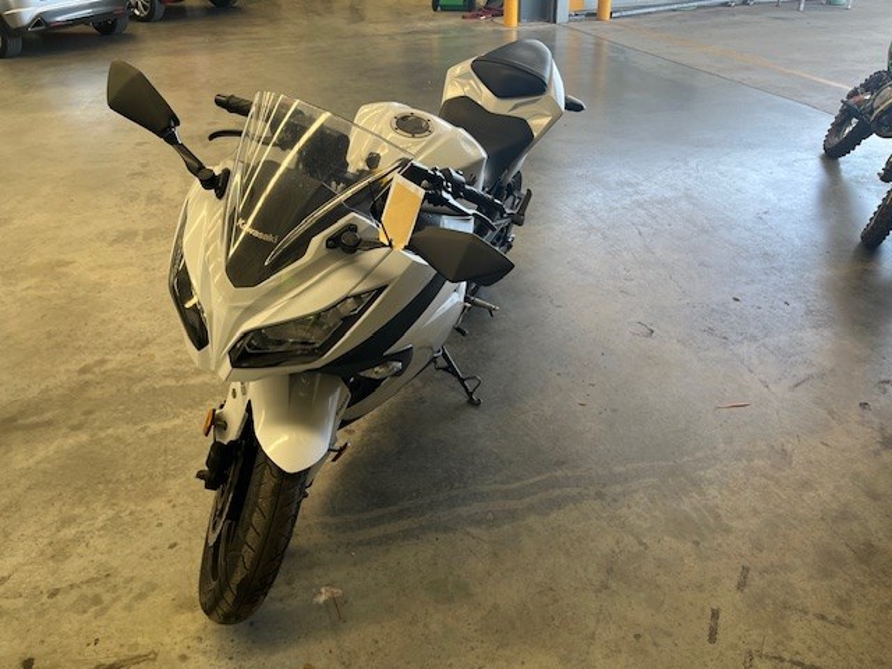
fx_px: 670
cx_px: 446
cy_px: 334
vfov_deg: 53.1
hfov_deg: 67.3
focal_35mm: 26
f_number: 1.6
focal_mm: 5.1
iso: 50
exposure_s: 1/122
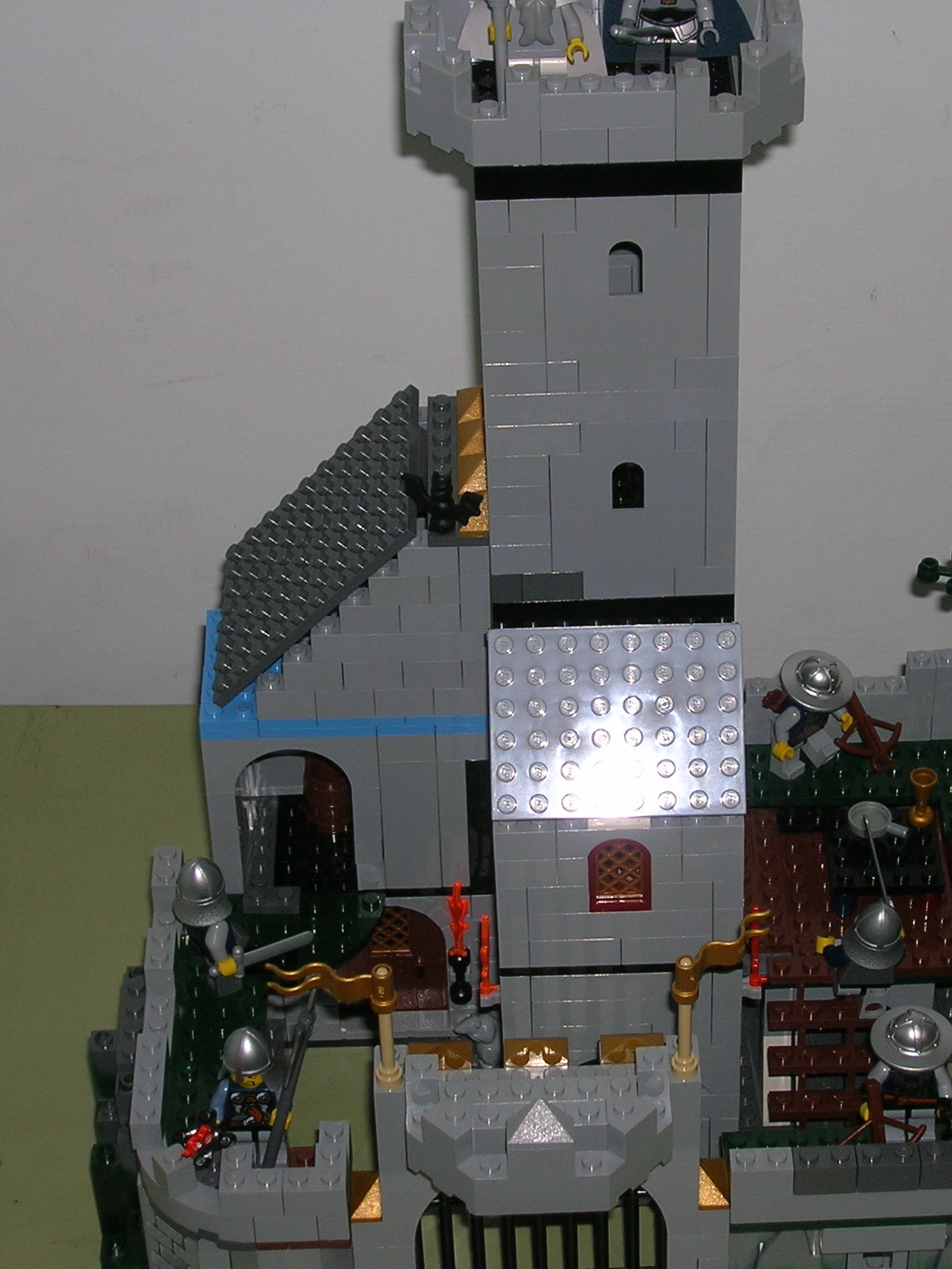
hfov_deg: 17.3
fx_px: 3117
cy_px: 592
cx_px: 663
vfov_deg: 23.0
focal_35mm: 85
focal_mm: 9.7
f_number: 3.5
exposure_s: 1/60.1
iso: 50
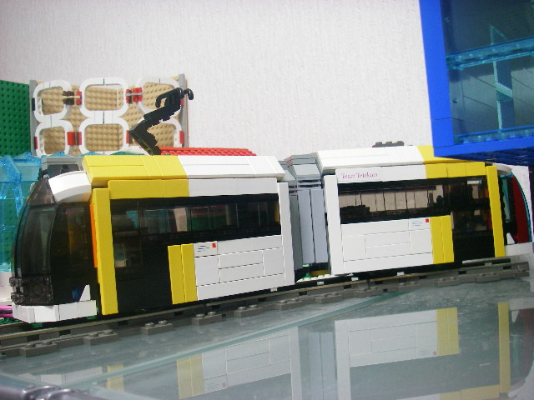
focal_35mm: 38
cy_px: 200
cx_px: 267
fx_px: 586
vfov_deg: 37.7
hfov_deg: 49.0
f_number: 3.3
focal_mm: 6.3
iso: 200
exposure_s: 1/13
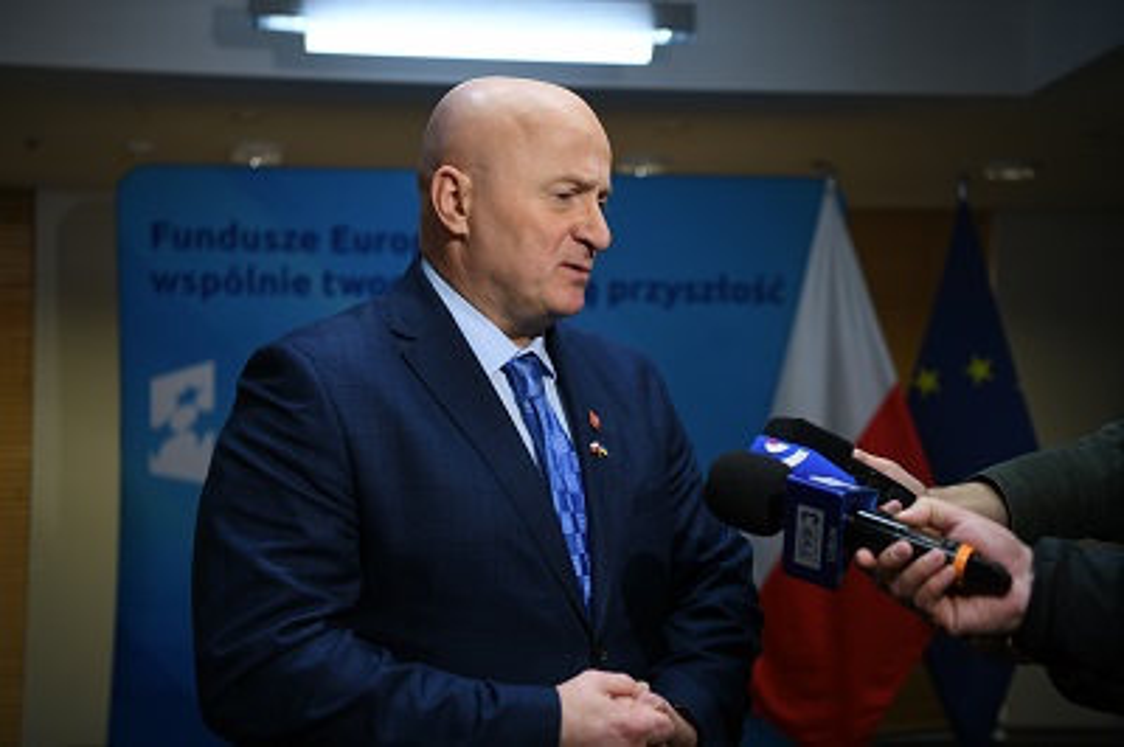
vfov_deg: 28.0
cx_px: 562
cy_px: 374
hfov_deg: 41.1
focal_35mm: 48
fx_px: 1497
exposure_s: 1/80
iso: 125
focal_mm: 48
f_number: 2.8
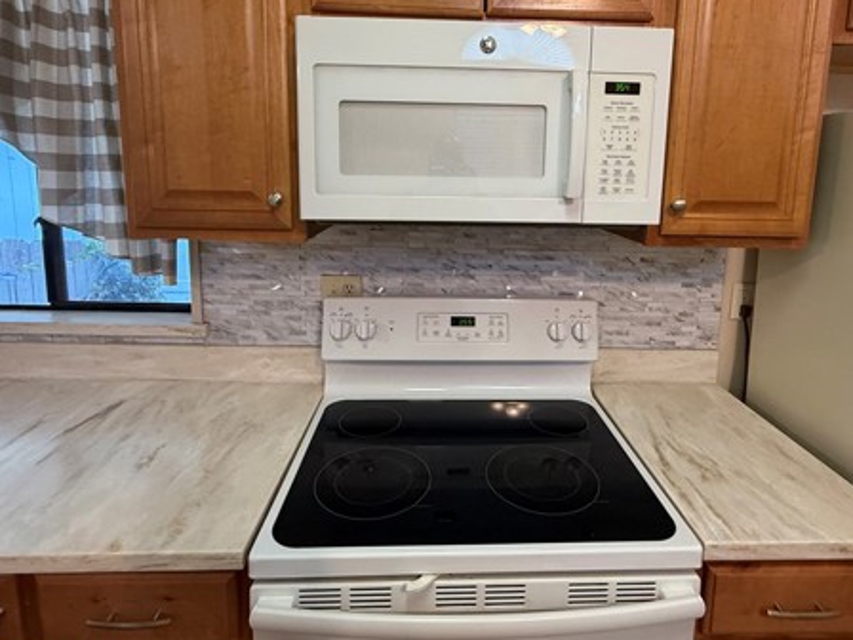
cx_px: 457
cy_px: 234
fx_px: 493
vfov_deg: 64.9
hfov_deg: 81.6
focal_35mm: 20
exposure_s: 1/60
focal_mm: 2.22
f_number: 2.2
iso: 320
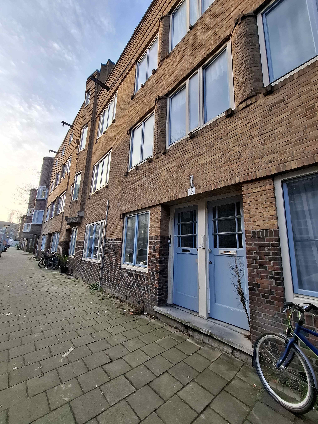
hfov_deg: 89.9
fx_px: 159
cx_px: 159
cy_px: 212
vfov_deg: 106.2
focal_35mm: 13
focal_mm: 1.74
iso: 40
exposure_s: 1/248
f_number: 2.2
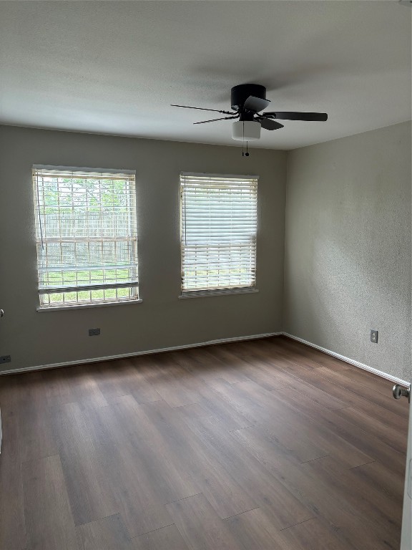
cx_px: 206
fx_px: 413
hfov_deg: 53.1
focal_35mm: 26
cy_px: 275
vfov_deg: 67.3
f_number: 1.6
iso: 125
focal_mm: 5.96
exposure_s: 1/144
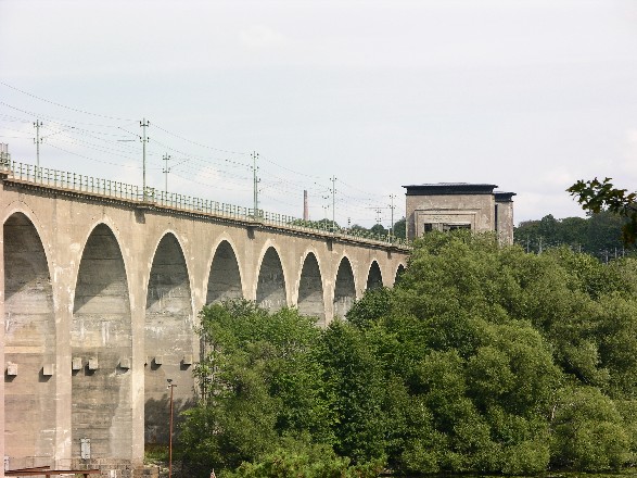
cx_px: 318
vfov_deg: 9.3
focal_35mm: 160
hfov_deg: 12.4
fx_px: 2944
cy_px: 239
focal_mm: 41.1
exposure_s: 1/185
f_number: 6.2
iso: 50
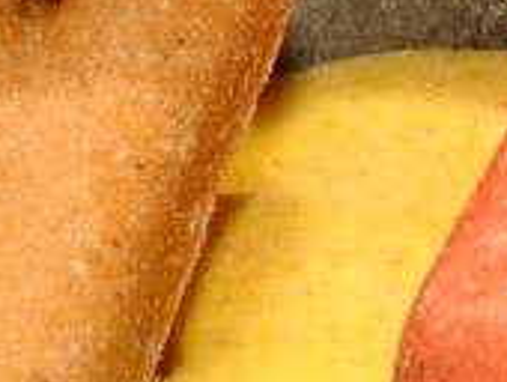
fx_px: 11294
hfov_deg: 2.6
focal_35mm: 770
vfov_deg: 1.9
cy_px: -470
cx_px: -379
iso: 200
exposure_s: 1/60
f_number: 18
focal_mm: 70
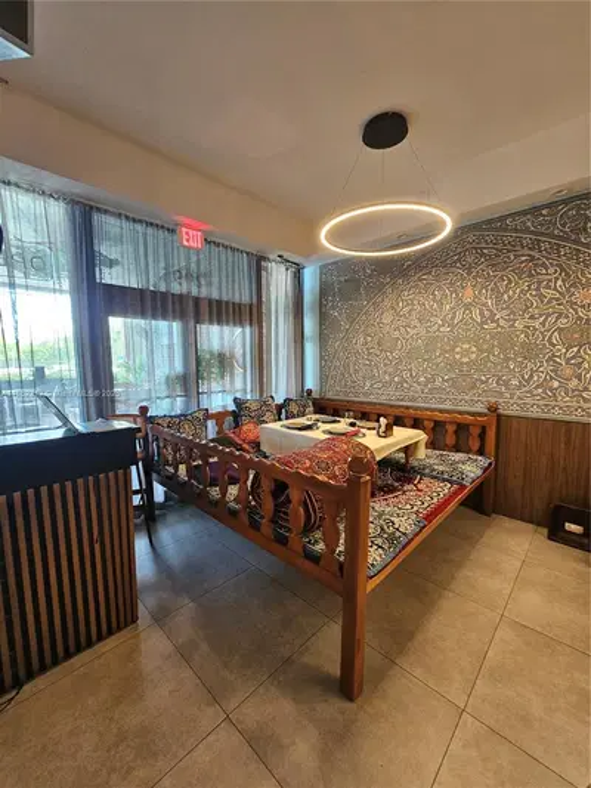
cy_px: 394
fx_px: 296
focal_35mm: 13
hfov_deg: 89.9
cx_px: 296
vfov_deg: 106.2
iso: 320
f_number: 2.2
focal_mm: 2.2
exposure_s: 1/30
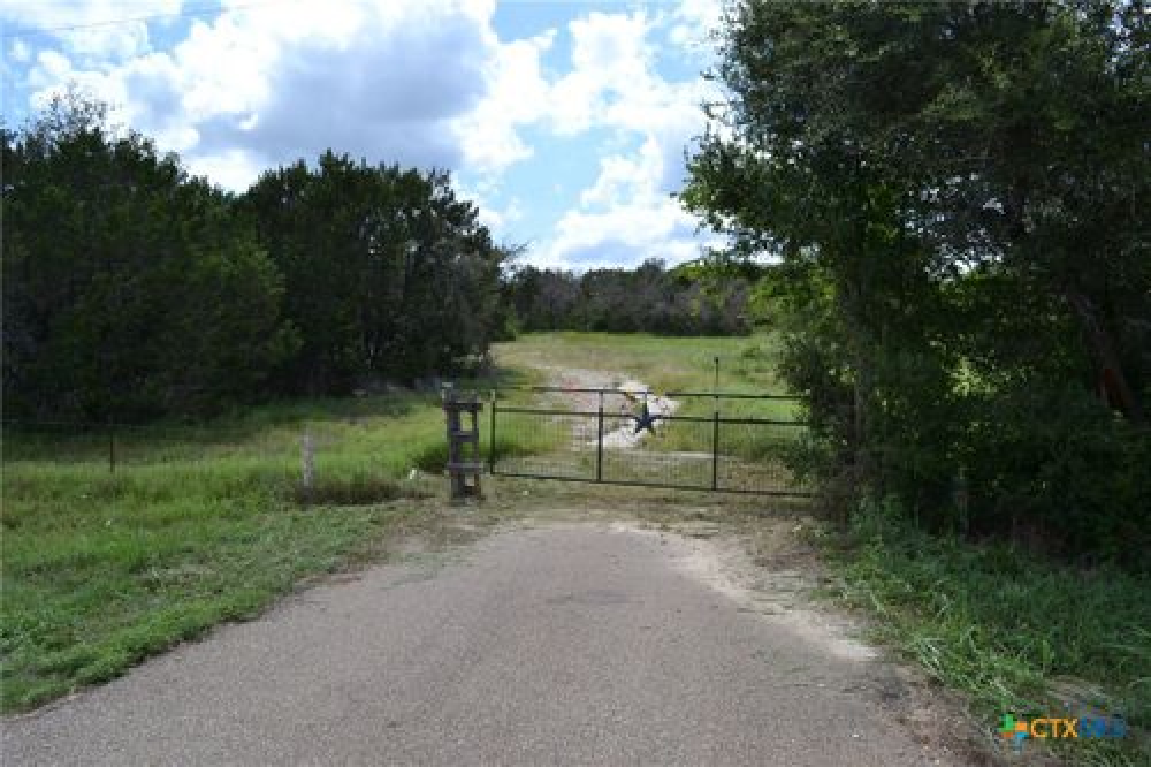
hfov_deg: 67.4
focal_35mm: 27
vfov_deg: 47.9
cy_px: 384
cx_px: 576
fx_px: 863
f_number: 11
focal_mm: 18
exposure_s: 1/500
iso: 400
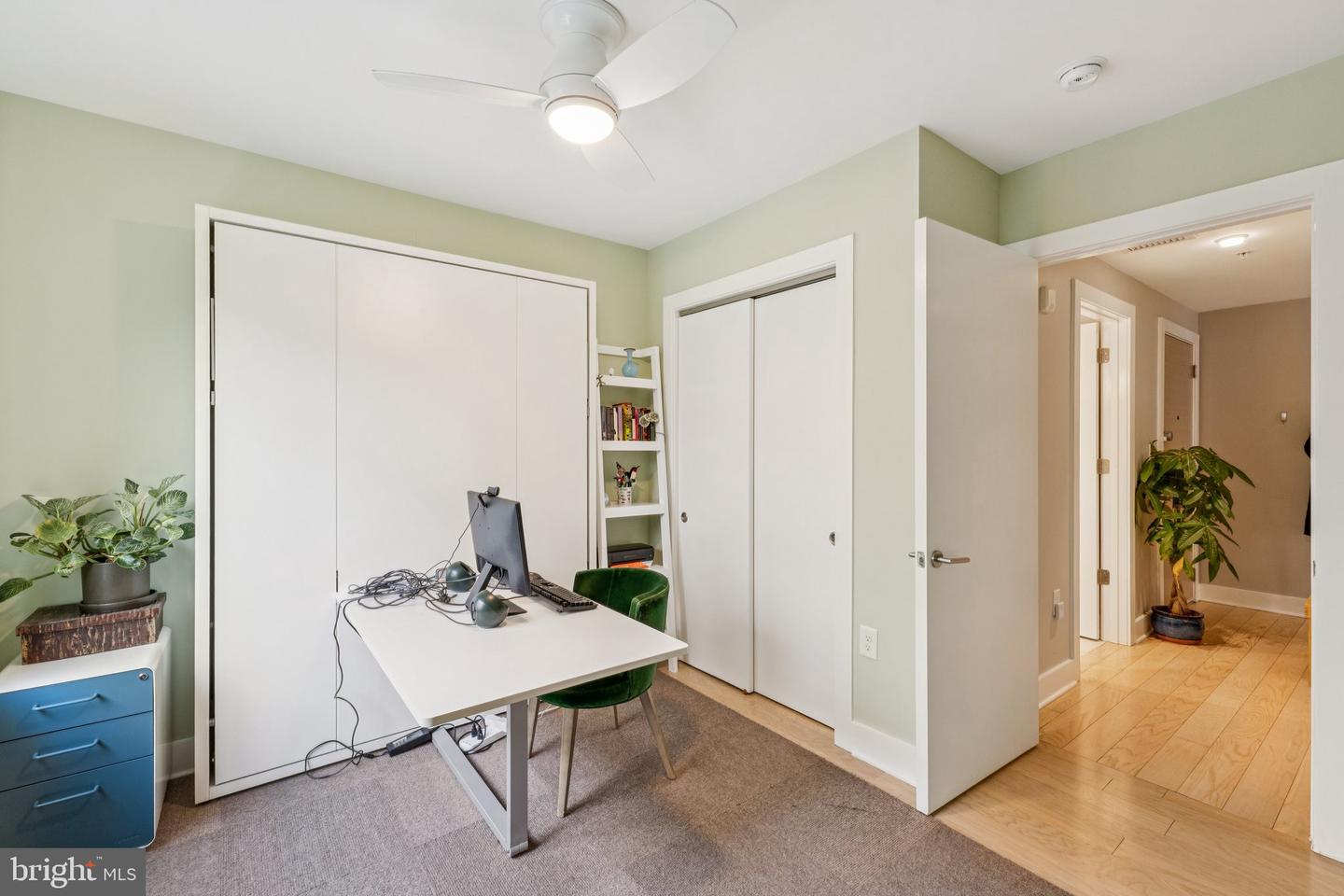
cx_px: 672
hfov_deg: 100.4
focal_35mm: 15
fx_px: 560
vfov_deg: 77.3
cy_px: 448
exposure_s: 1/6
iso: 250
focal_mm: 10
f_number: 9
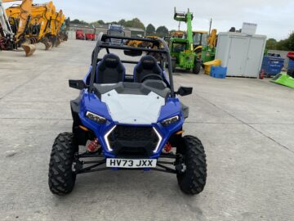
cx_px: 147
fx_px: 246
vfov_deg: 48.2
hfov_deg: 61.7
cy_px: 110
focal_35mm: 29
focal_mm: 3
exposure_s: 1/122
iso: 20
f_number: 1.8
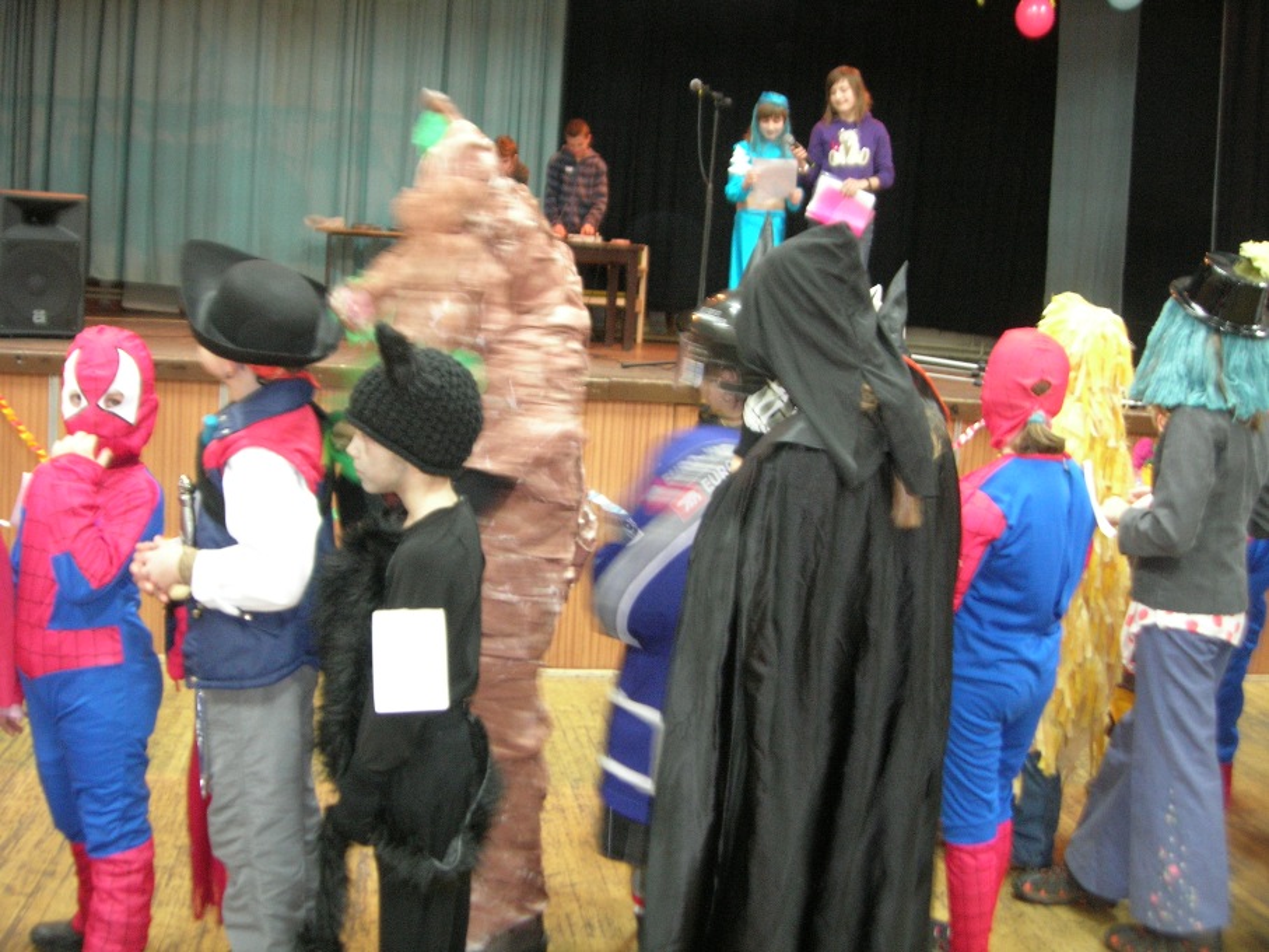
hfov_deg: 49.0
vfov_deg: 37.7
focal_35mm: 38
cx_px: 634
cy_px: 476
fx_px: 1393
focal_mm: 7.8
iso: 200
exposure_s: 1/5.5
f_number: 2.8
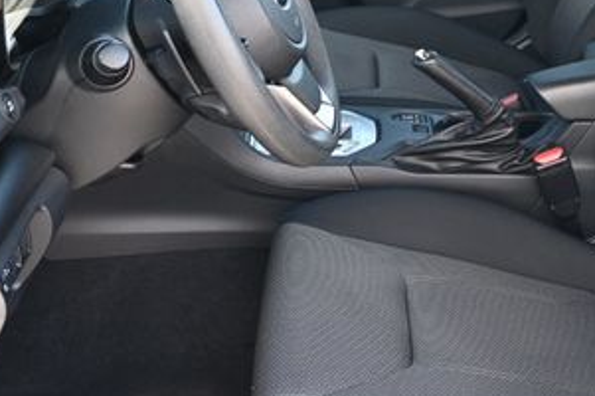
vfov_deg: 19.9
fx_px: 1107
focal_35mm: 67
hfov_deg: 29.1
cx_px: 508
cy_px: 46
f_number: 4
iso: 720
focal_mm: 21
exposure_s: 1/125
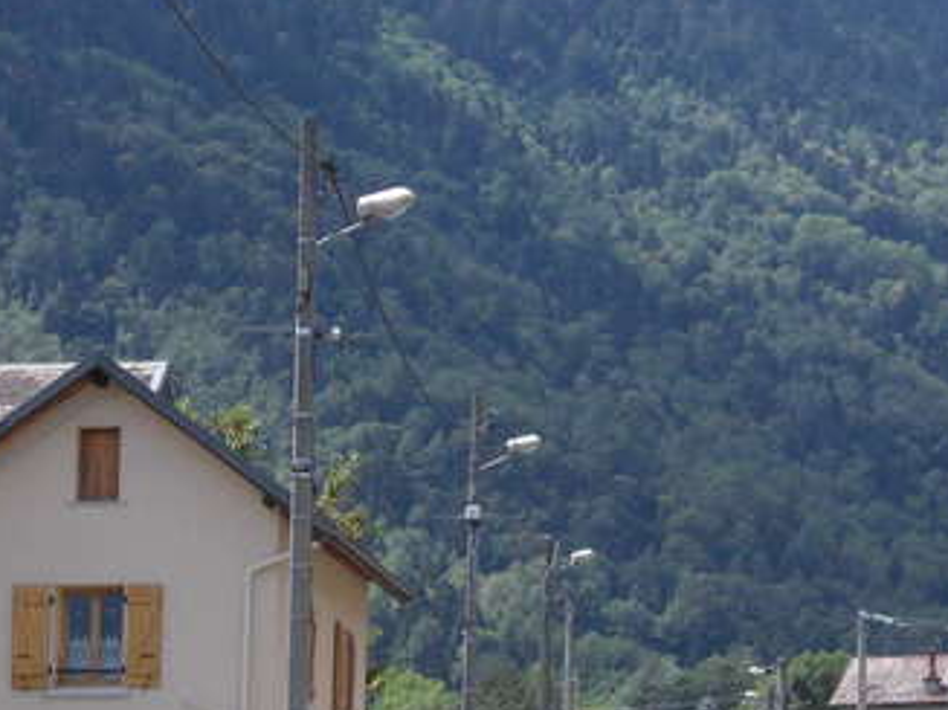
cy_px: 545
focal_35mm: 176
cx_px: 649
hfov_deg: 11.2
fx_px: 4818
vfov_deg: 8.4
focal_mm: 13.6
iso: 100
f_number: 5.3
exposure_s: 1/500
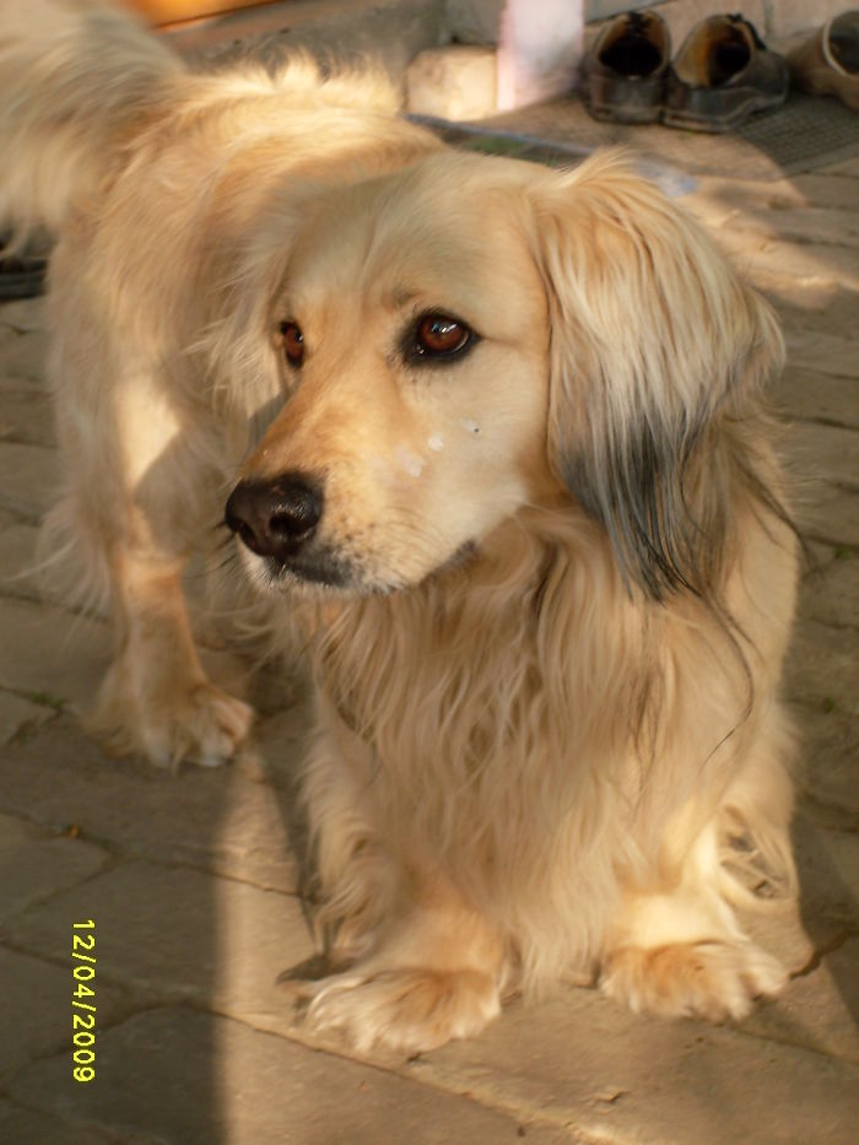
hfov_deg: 13.0
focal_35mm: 114
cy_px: 572
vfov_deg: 17.3
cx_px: 430
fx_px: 3771
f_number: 5.2
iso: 80
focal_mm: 18.9
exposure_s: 1/30
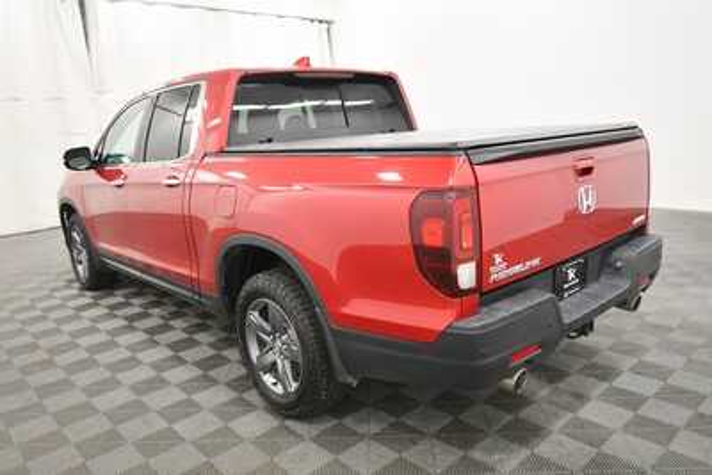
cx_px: 356
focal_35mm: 27
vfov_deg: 48.0
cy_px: 238
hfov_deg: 67.4
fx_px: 534
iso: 1800
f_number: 5.6
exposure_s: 1/125
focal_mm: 18
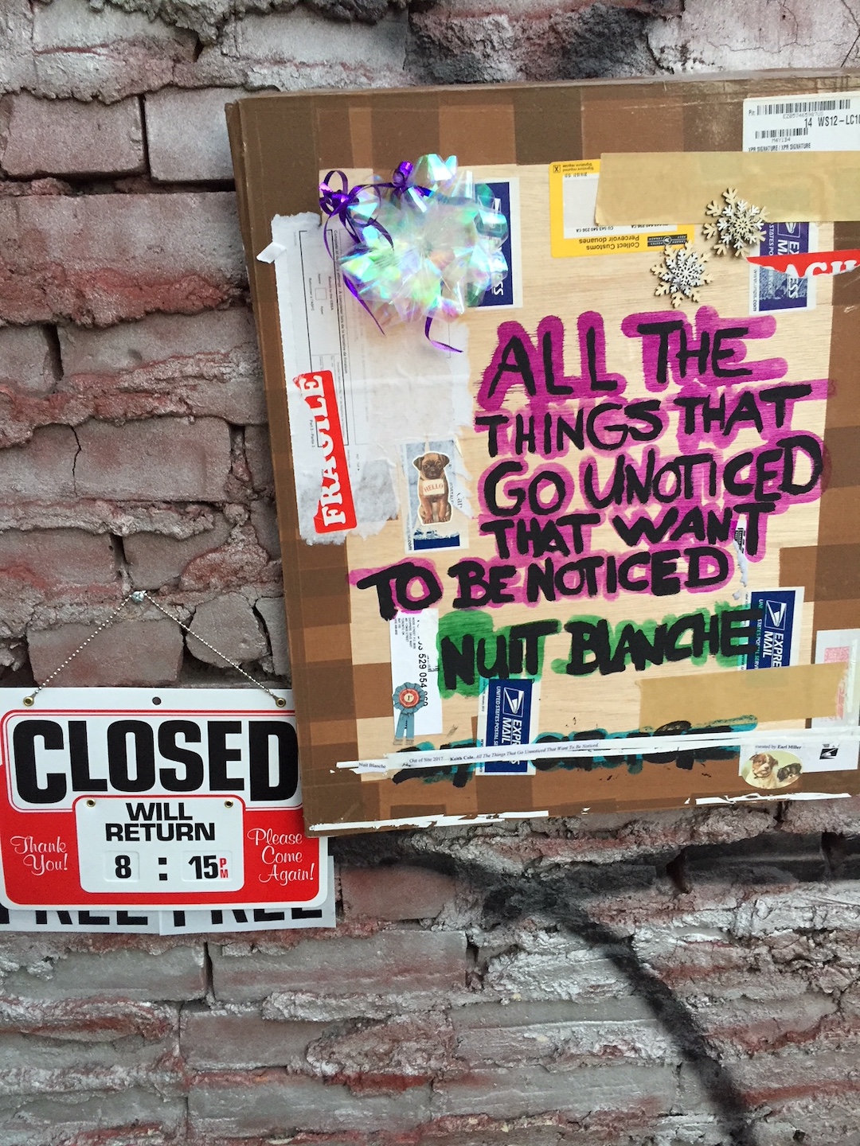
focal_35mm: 29
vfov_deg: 61.7
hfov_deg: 48.2
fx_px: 961
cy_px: 573
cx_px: 430
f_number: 2.2
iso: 125
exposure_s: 1/30
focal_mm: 4.15
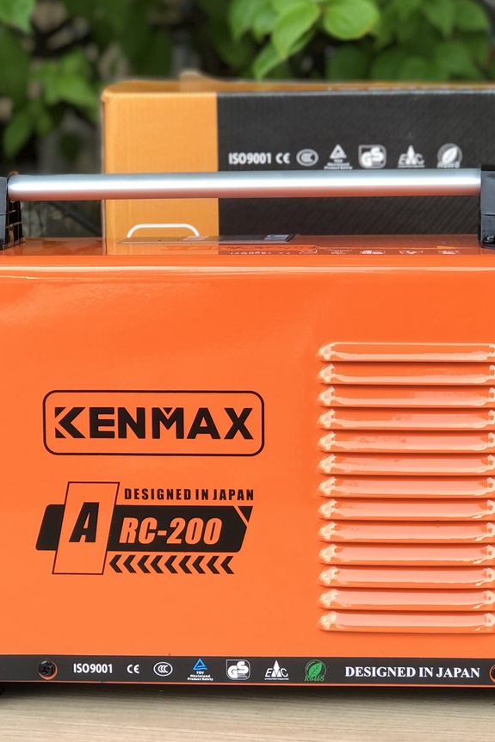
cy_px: 332
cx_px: 261
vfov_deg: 20.6
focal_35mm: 99
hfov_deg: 13.8
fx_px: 2041
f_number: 2.8
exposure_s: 1/60
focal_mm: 6.6
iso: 25
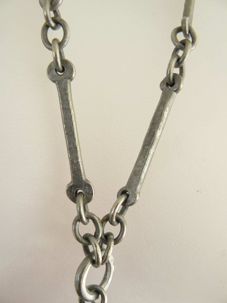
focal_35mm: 36
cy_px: 152
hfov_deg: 39.7
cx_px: 114
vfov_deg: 51.4
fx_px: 315
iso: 100
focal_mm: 6
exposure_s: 1/30
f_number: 2.8
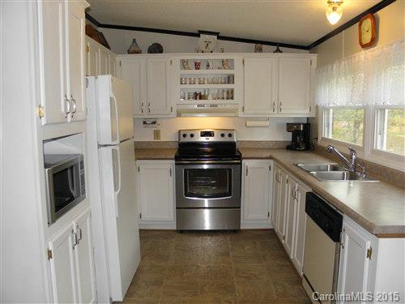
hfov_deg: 63.4
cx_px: 202
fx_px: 328
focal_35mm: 28
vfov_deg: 49.7
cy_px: 152
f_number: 3.5
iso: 100
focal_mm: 5
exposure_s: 1/30
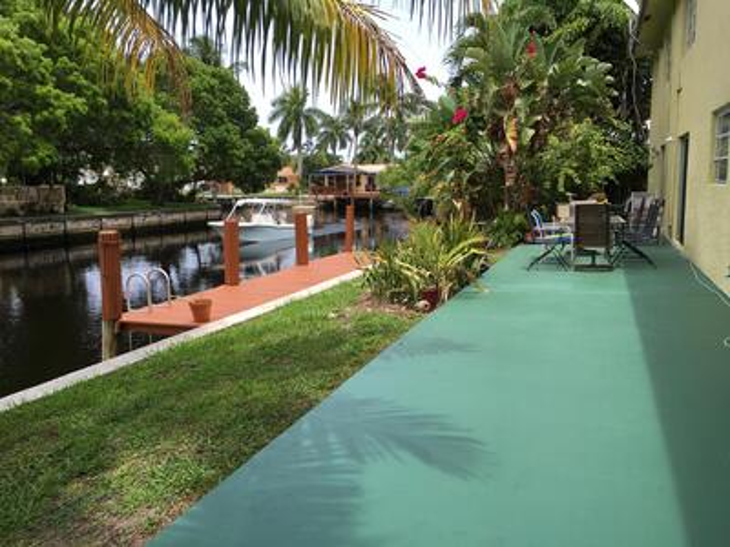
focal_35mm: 29
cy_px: 274
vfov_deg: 48.2
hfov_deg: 61.7
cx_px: 365
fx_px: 612
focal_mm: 4.15
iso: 25
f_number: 2.2
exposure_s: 1/591
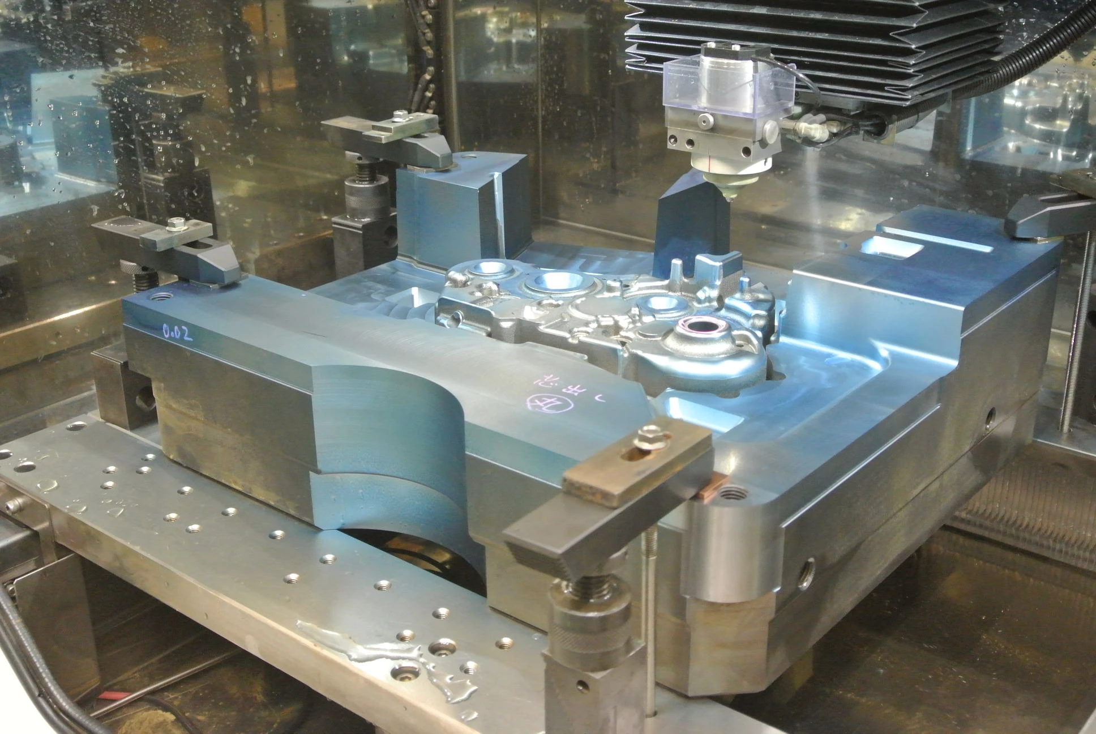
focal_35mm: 44
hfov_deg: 44.5
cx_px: 548
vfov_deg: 30.6
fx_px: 1341
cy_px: 367
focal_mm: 16.3
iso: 1250
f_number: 4.2
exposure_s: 1/30
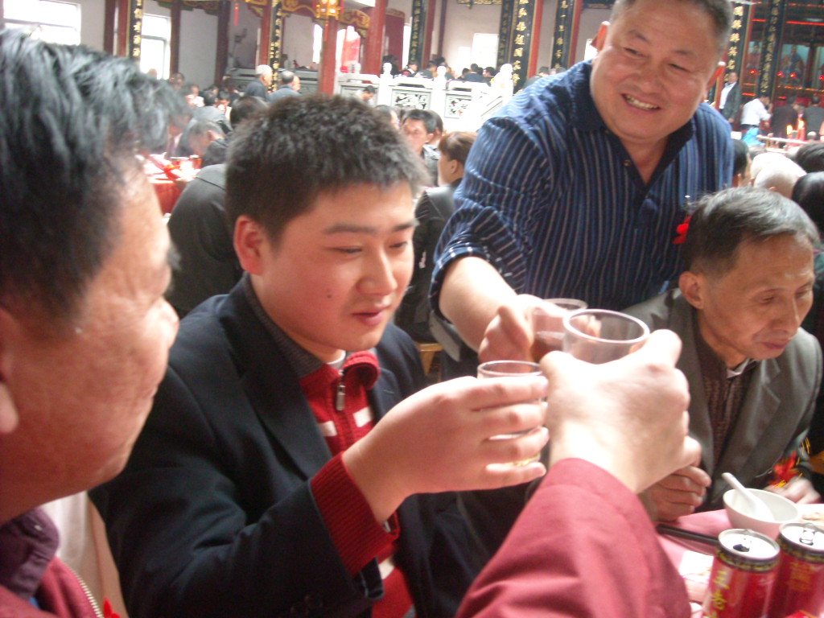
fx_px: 833
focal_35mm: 35
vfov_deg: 40.7
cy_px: 309
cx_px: 412
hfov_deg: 52.6
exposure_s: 1/44
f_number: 2.8
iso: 400
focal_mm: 5.7
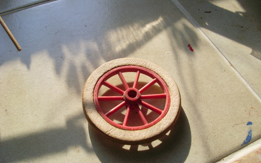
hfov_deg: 48.2
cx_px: 132
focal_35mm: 41
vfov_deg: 31.3
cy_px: 81
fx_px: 292
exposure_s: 1/90
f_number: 7.7
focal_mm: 6.3
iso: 80
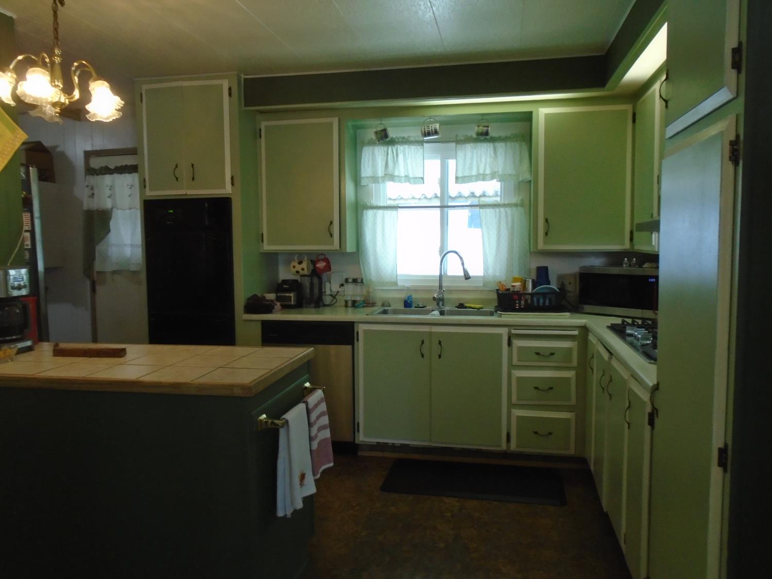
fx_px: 580
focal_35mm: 26
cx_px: 386
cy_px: 290
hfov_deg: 67.3
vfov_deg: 53.1
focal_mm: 4.6
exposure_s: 1/30
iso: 200
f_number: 3.2
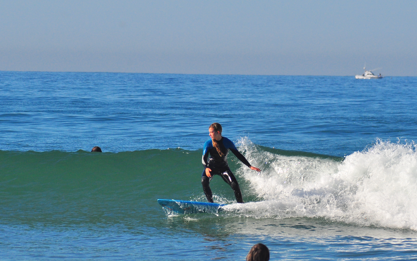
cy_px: 141
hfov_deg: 4.8
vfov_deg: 3.0
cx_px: 217
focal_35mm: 442
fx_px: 5024
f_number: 13
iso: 320
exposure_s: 1/1000
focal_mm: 220
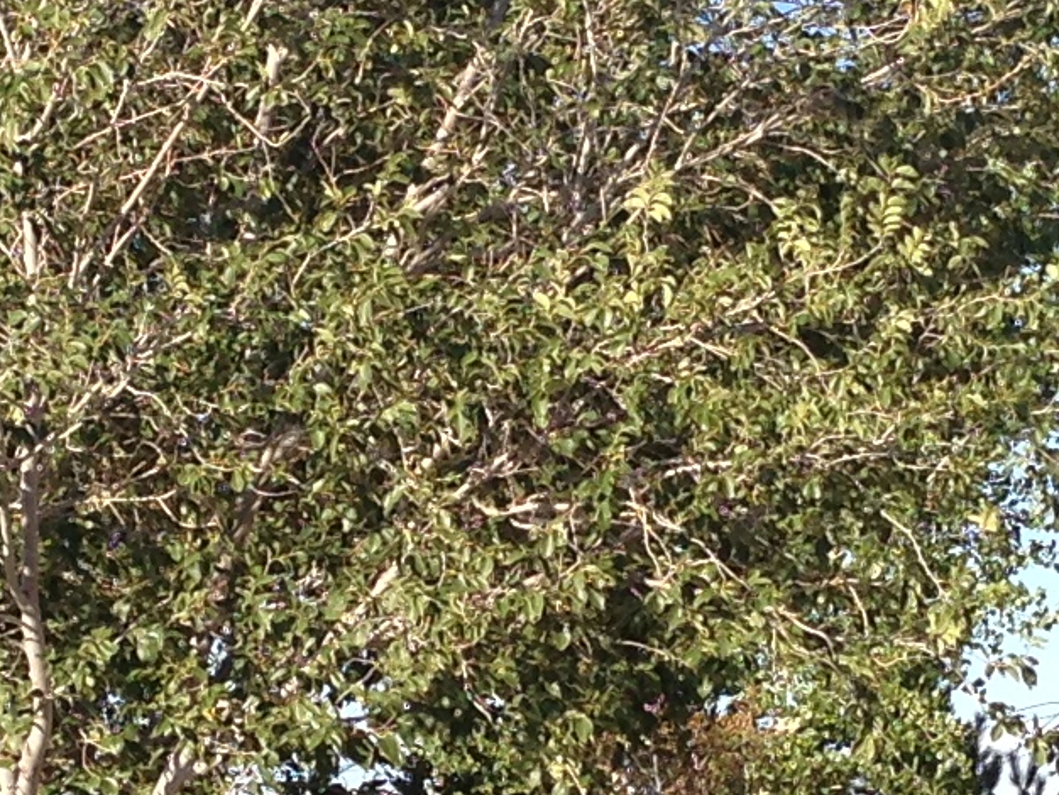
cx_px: 472
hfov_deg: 11.5
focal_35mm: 172
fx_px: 5264
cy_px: 570
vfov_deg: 8.6
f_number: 2.4
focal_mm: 4.12
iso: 50
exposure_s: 1/742
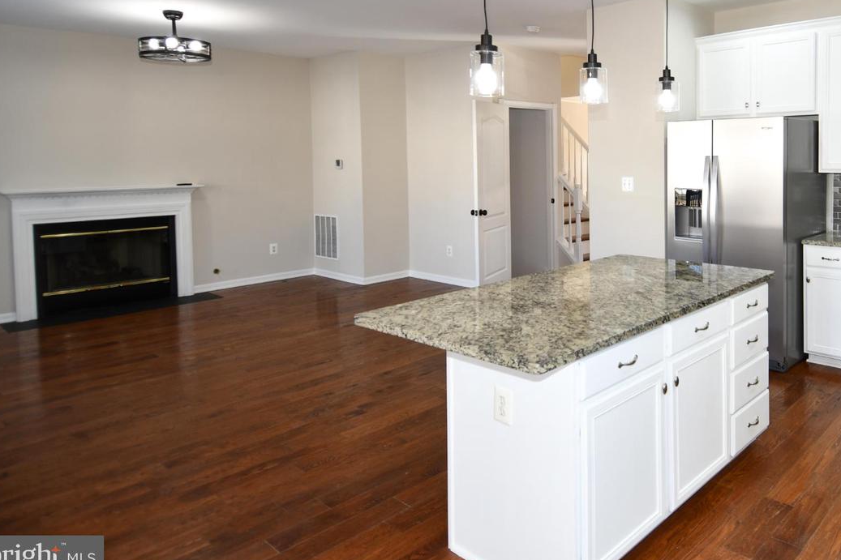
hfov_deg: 69.5
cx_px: 561
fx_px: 584
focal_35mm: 25
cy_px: 188
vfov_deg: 50.4
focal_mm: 12
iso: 200
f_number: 4
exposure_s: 1/60
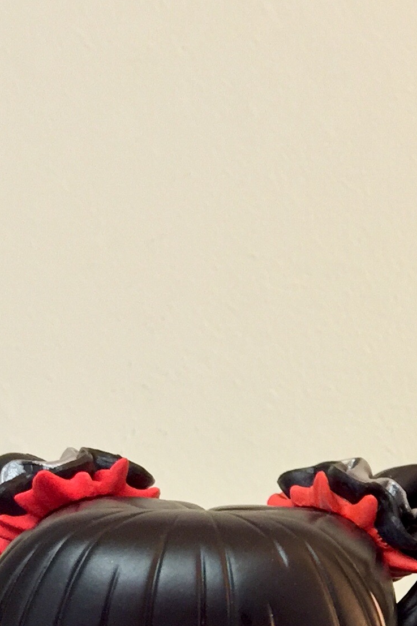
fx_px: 1547
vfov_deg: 22.0
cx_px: 649
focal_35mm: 89
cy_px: 638
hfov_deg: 14.2
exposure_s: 1/30
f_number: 2.2
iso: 160
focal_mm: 4.15
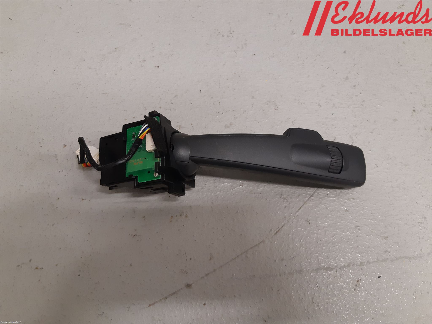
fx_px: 324
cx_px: 216
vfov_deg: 53.1
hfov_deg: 67.3
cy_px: 162
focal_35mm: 26
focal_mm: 3.93
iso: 160
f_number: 1.7
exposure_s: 1/50
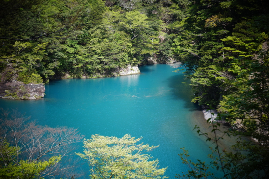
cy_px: 90
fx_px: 527
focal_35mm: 70
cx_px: 134
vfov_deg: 19.3
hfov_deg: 28.7
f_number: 5.6
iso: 100
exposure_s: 1/250
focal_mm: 47
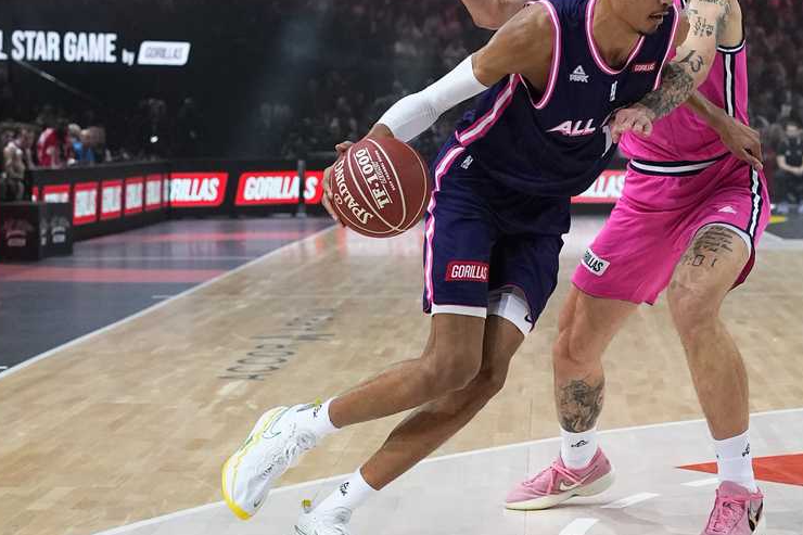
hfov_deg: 37.0
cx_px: 559
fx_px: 1182
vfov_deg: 25.4
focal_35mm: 53
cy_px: 201
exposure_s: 1/2000
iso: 2500
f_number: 2.2
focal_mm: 35
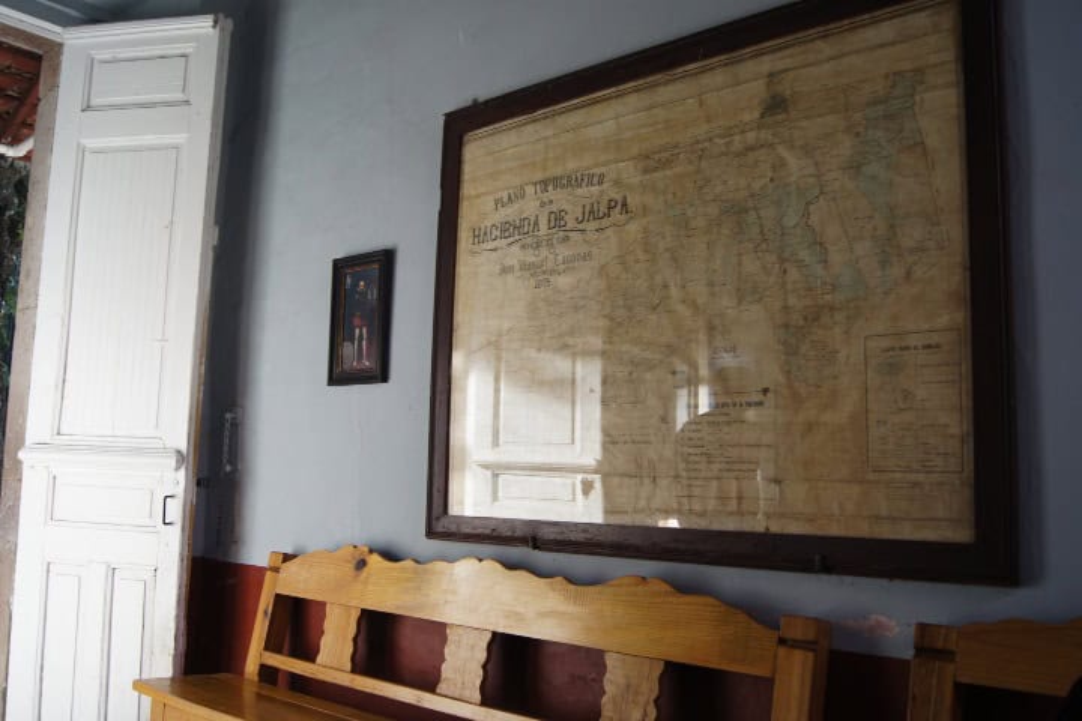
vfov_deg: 43.6
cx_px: 541
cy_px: 360
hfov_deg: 61.9
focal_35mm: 30
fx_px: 902
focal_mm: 20
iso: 100
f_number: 4.5
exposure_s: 1/50
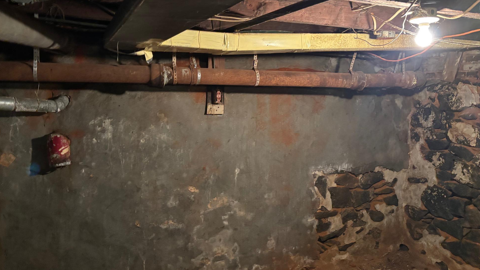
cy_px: 109
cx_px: 228
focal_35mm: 30
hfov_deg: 64.3
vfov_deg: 38.8
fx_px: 382
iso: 640
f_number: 1.6
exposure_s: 1/30
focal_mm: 5.96
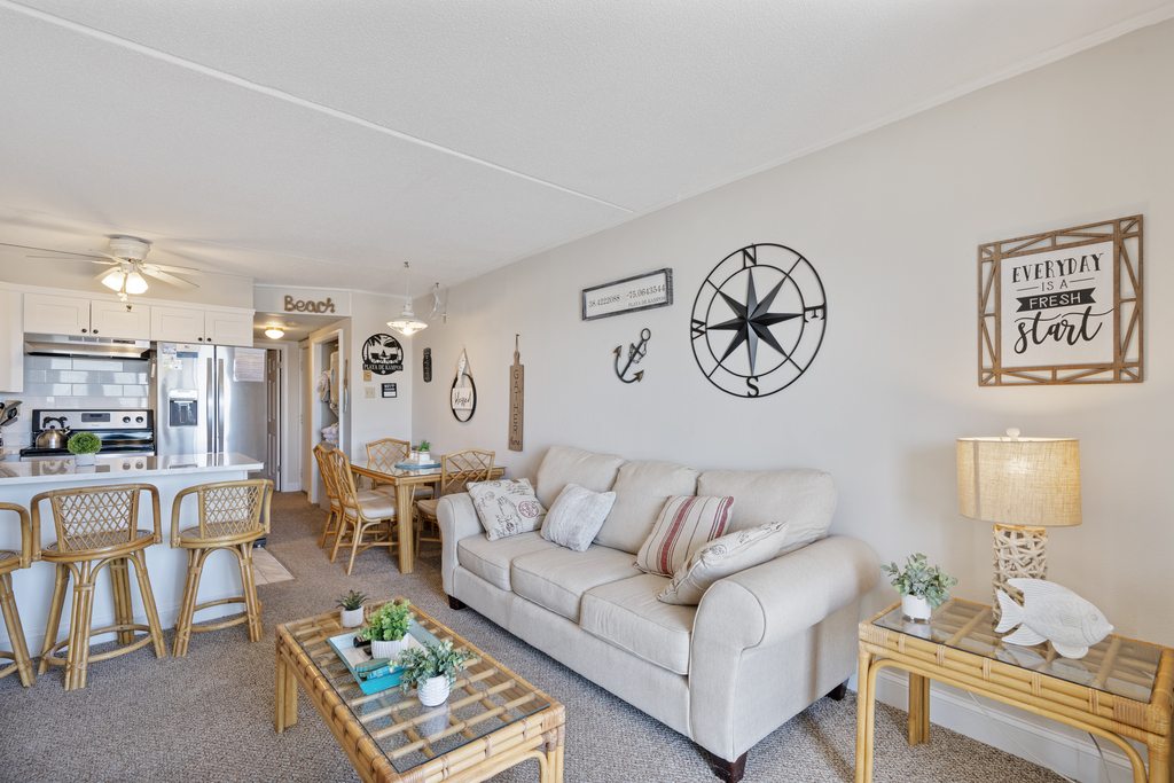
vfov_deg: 73.8
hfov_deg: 96.7
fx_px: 522
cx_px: 587
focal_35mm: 16
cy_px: 392
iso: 320
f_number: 8
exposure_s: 1/25
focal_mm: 16
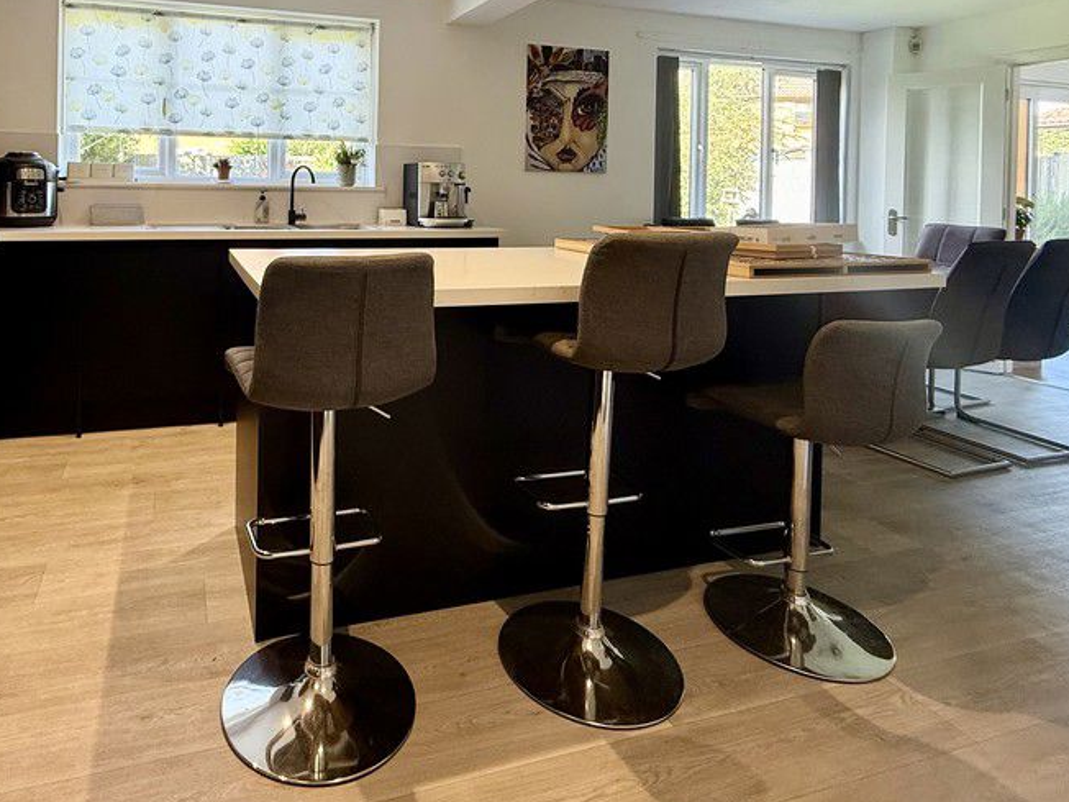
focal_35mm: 22
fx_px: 679
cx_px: 372
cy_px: 190
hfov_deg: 74.4
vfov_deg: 57.6
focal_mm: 2.22
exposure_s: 1/100
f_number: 2.2
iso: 125
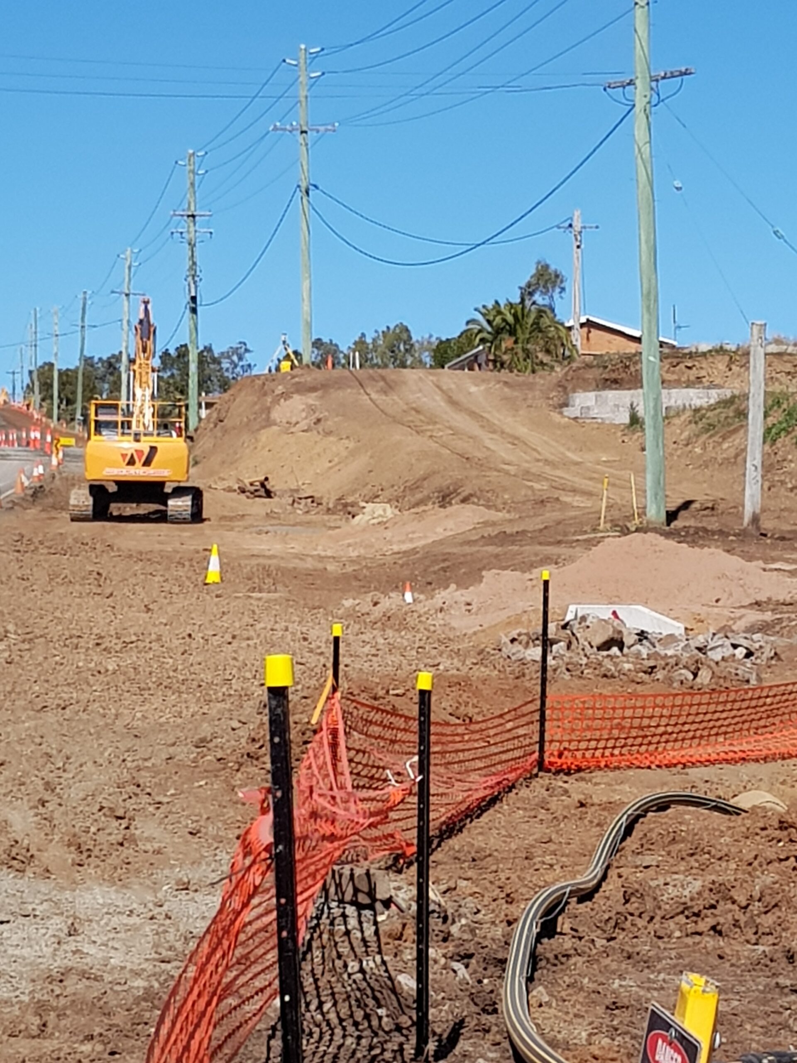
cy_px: 532
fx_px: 798
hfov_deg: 53.1
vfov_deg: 67.3
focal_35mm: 26
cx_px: 398
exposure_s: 1/2528
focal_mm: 4.2
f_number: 1.7
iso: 40
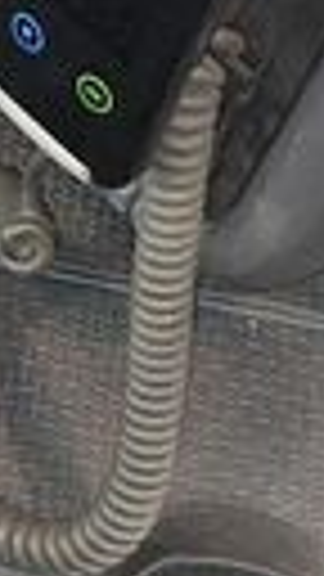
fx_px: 3818
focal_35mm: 250
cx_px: -594
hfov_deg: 4.7
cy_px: -590
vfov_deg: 8.2
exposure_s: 1/25
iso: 400
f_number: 1.8
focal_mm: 5.54
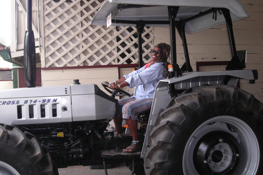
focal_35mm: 43
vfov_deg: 31.1
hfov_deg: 45.4
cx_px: 129
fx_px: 314
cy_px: 71
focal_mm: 6.3
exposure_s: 1/30
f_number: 3.2
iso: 72
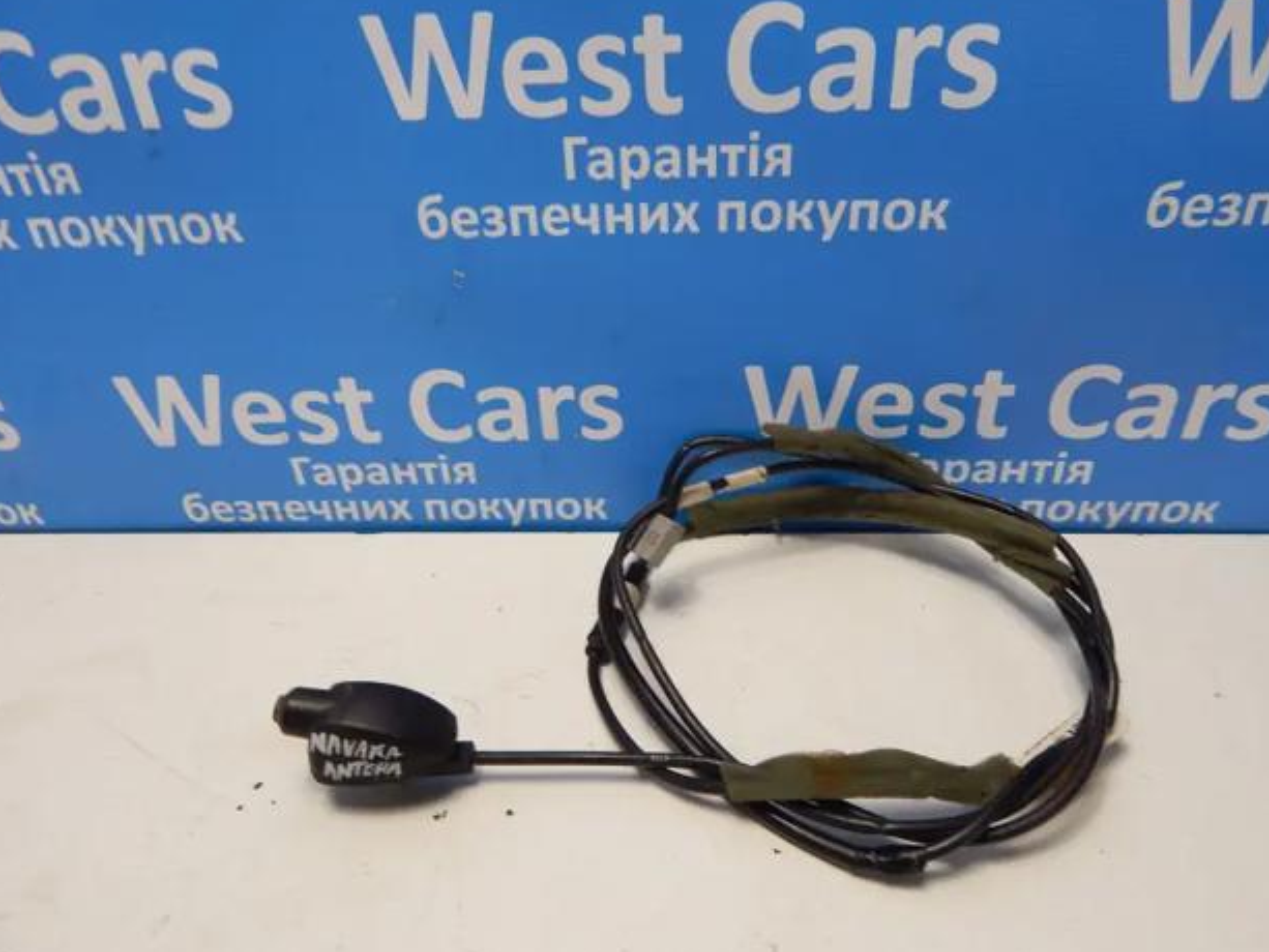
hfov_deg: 71.6
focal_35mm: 24
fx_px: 880
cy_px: 468
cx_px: 650
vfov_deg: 56.8
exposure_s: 1/30
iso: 140
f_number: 3
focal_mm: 4
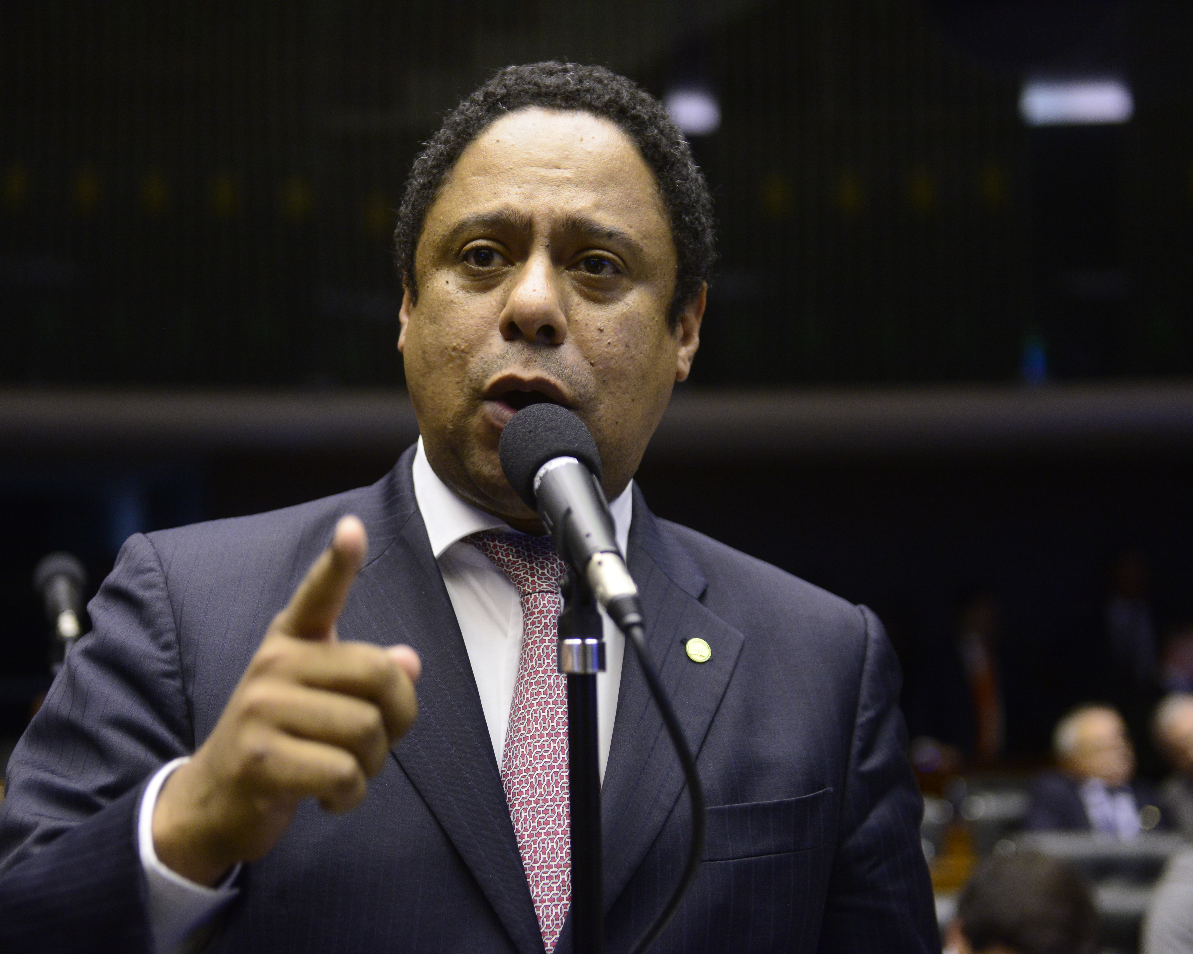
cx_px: 517
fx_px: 2189
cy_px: 477
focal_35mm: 62
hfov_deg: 30.5
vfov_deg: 24.6
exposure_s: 1/60
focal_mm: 55
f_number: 3.2
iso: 2500
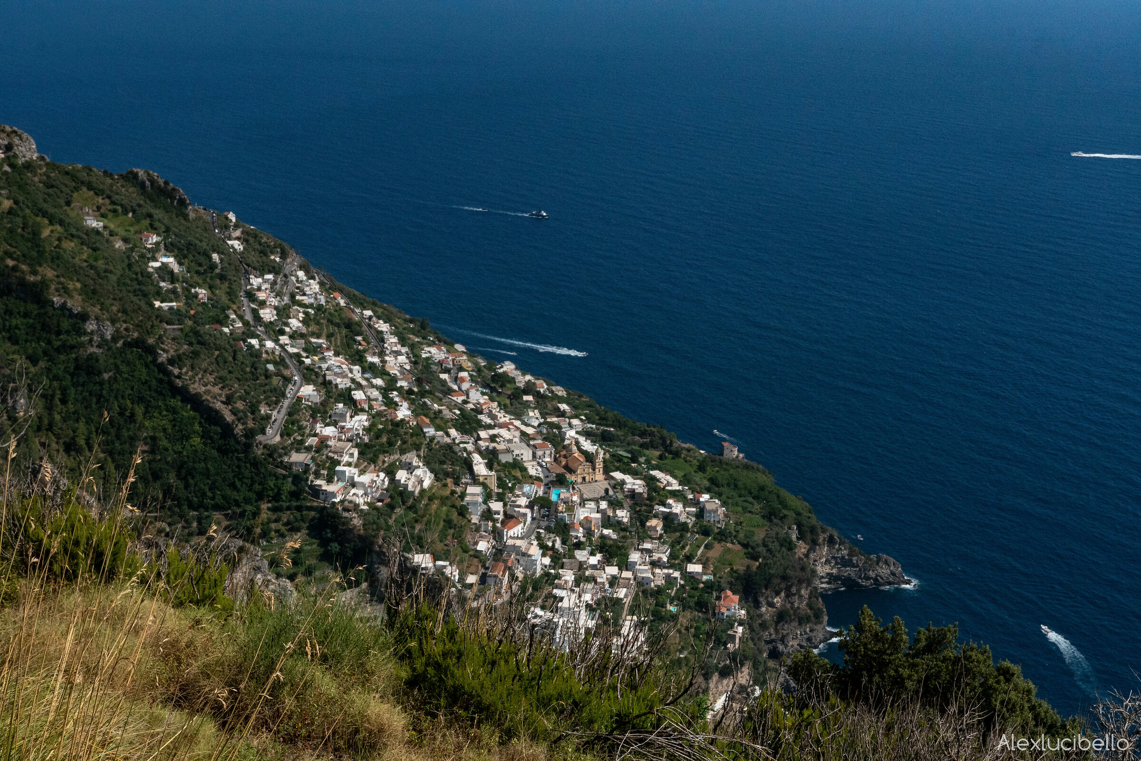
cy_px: 380
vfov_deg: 25.8
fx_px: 1664
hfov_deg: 37.9
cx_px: 570
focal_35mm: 52
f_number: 16
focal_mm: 35
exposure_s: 1/2000
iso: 1600
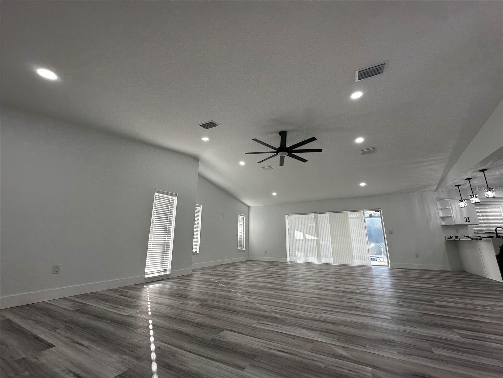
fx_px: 203
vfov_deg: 85.7
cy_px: 189
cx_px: 252
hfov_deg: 102.1
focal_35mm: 14
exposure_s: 1/120
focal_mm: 2.22
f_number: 2.2
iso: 64
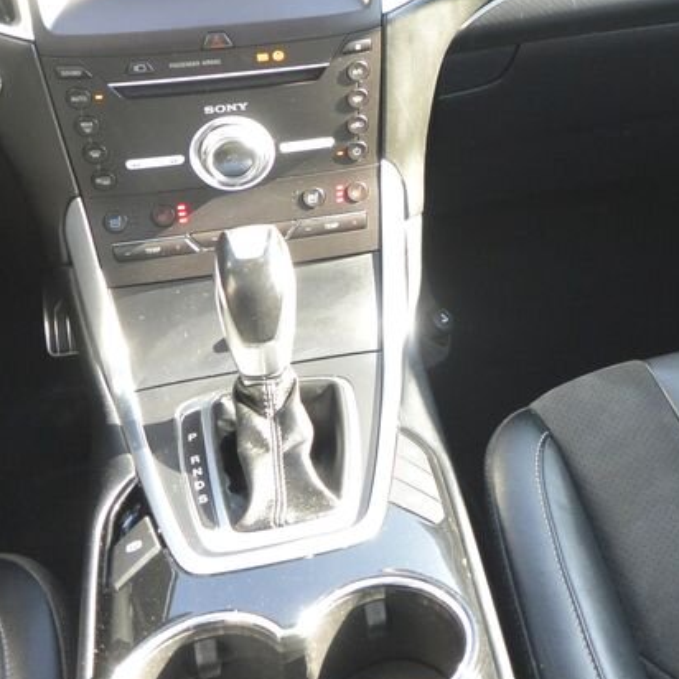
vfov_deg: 29.6
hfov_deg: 28.0
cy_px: 172
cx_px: 699
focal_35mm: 57
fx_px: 1265
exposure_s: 1/100
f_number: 3.5
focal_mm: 10
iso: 400
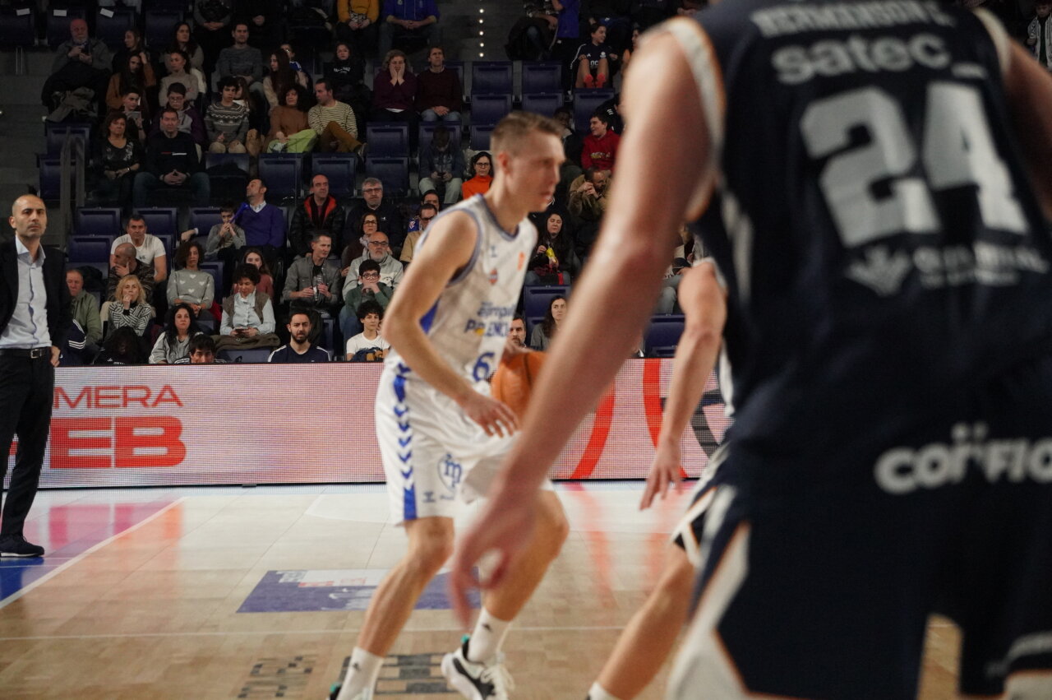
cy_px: 350
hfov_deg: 13.8
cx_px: 526
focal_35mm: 148
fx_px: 4336
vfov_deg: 9.2
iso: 6400
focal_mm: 99
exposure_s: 1/1250
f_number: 5.6
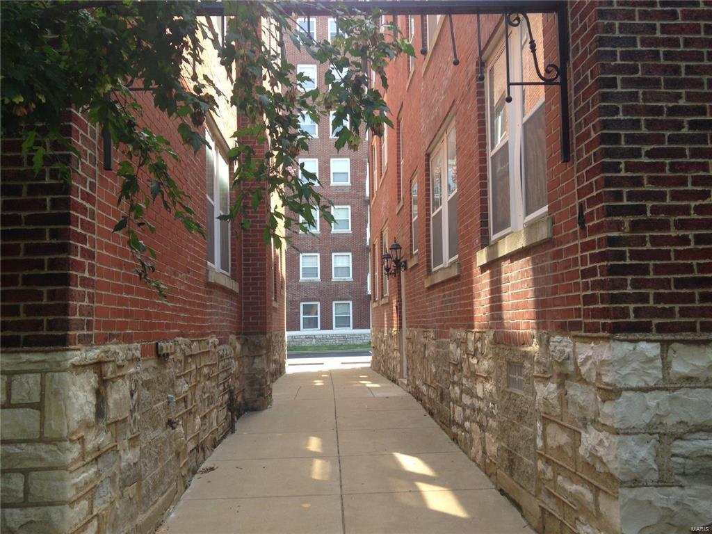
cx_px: 356
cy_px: 267
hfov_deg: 55.4
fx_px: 679
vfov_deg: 42.9
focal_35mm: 33
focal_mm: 4.12
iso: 50
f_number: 2.4
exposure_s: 1/201
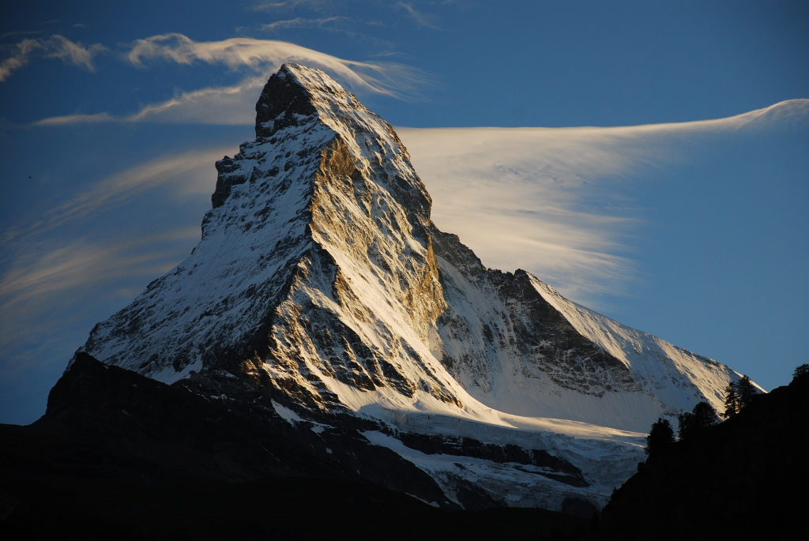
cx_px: 404
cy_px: 270
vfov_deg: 9.7
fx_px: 3205
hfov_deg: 14.4
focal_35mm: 142
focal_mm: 95
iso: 100
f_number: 5.6
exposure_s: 1/60
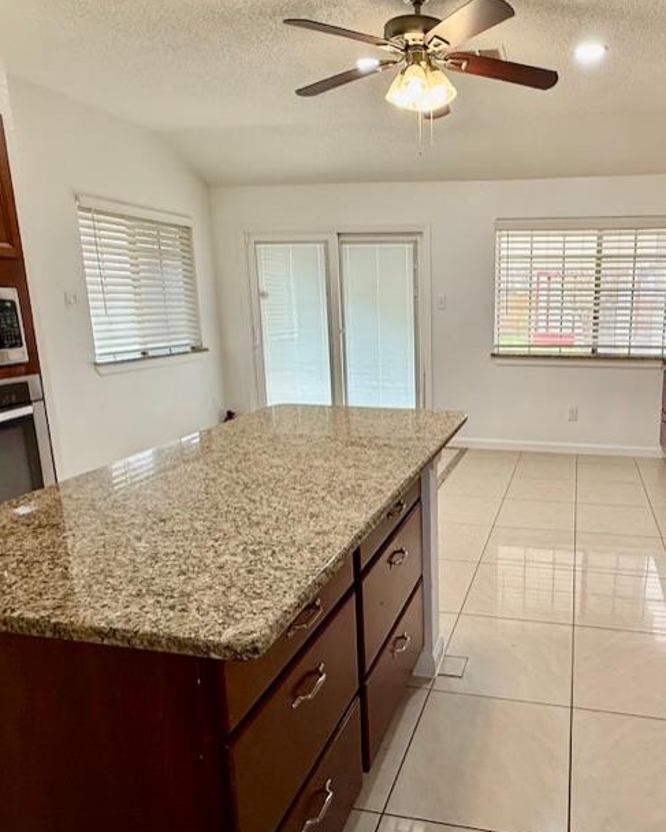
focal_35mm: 23
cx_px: 480
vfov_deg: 72.6
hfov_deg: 58.5
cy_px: 413
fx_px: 566
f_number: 2.2
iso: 160
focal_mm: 2.22
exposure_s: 1/120
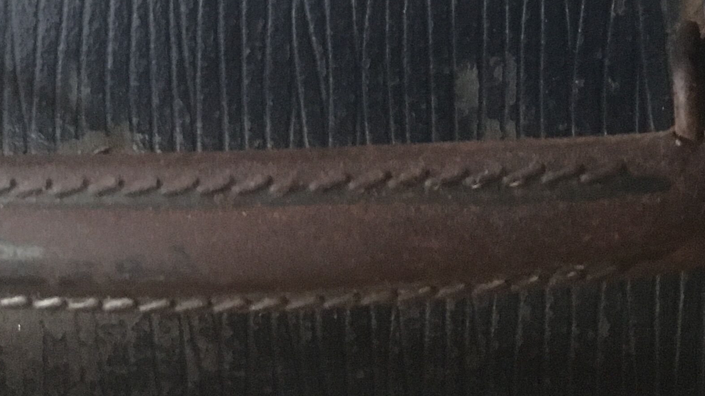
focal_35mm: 81
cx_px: 308
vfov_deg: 14.1
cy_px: -161
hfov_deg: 26.2
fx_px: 1514
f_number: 2.2
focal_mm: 4.15
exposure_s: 1/17
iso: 640
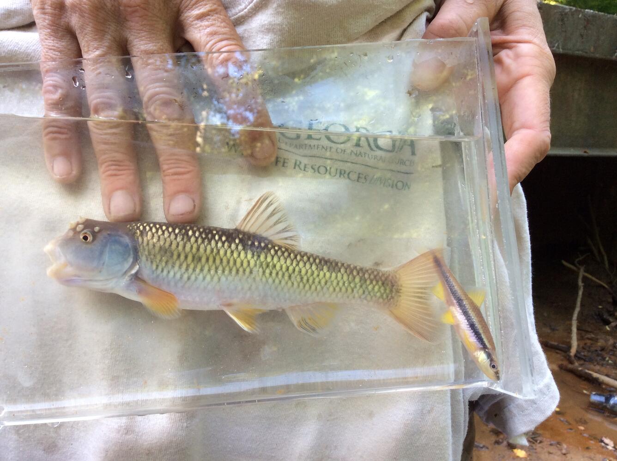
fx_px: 587
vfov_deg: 42.8
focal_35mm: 33
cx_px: 308
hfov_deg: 55.4
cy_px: 230
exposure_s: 1/30
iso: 40
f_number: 2.4
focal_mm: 3.3
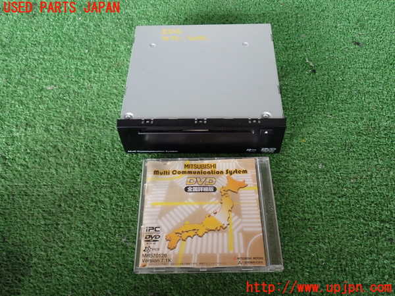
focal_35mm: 32
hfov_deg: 56.8
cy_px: 148
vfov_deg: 44.2
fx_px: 365
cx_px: 198
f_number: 2.4
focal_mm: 5.79
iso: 200
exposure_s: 1/30
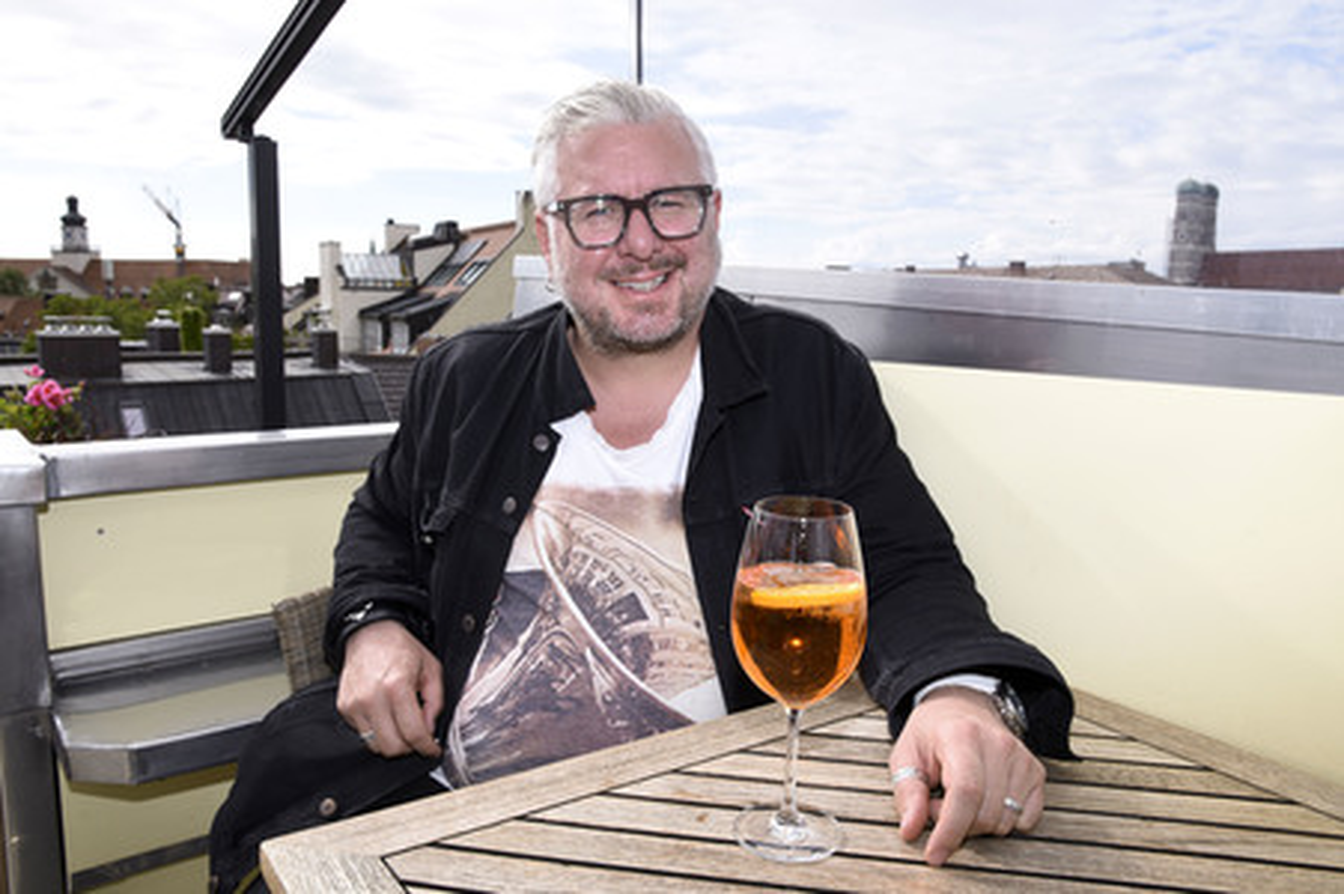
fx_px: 1119
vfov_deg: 43.5
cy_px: 447
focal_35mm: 30
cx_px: 672
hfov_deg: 62.0
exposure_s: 1/160
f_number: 11
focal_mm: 30
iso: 250
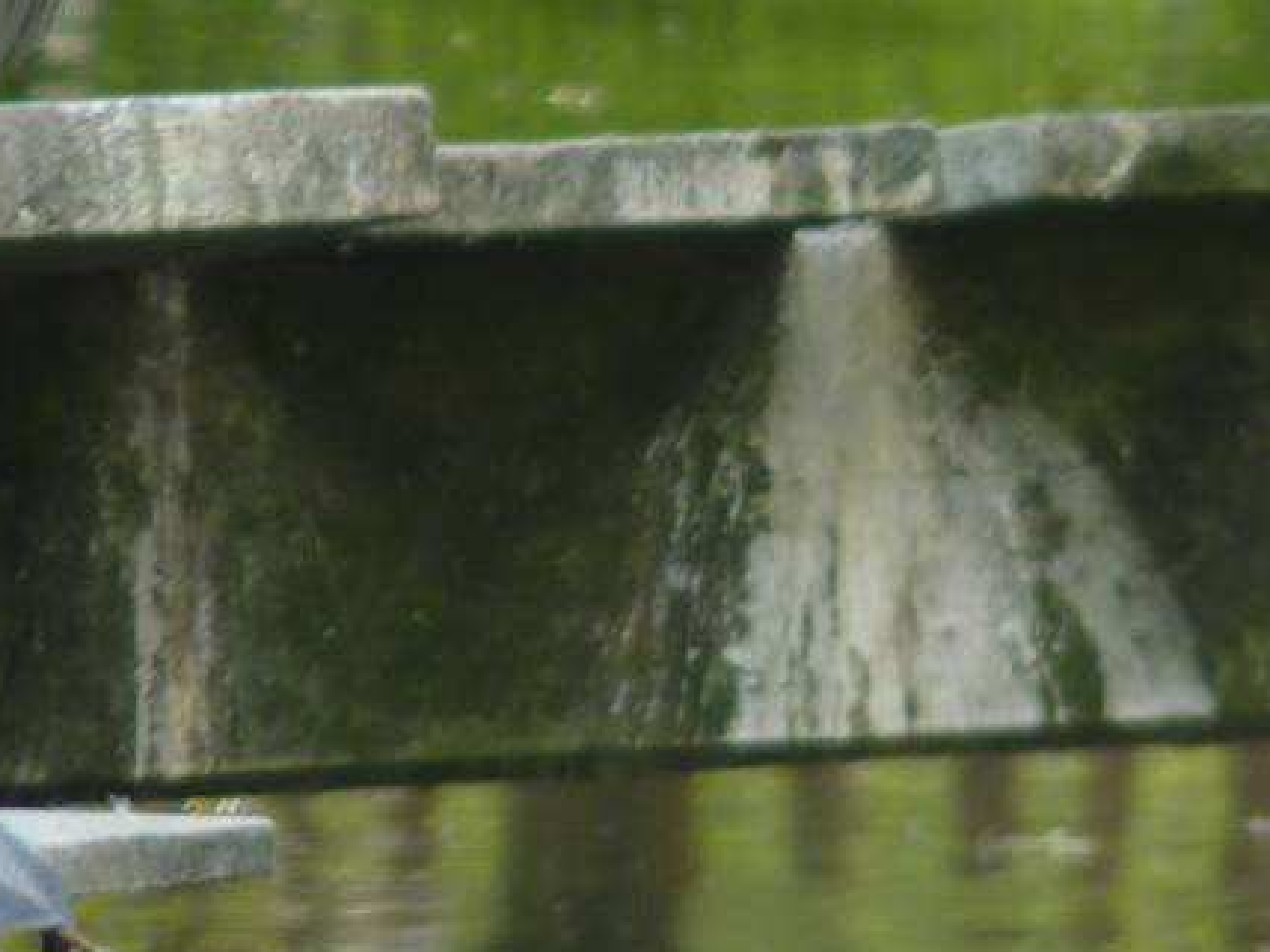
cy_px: -175
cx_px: -555
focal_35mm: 1658
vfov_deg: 0.9
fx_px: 60829
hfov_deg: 1.2
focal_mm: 78.9
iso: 80
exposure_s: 1/125
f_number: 3.8
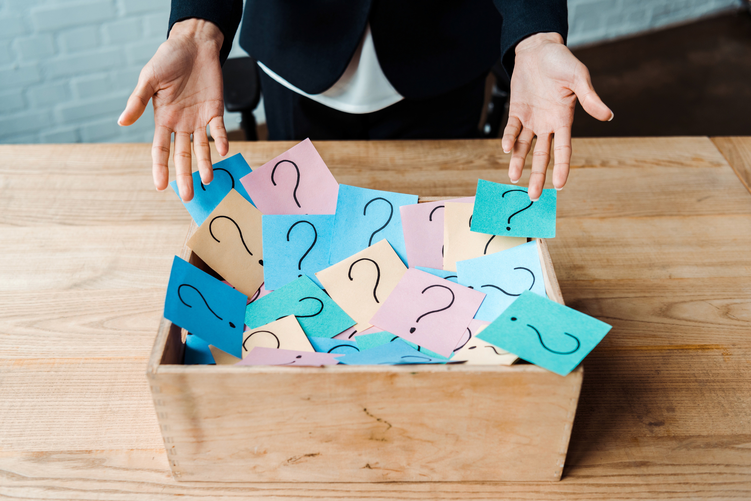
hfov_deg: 50.7
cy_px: 250
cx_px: 376
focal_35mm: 38
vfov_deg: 35.1
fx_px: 793
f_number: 3.5
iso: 250
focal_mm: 38
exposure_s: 1/160
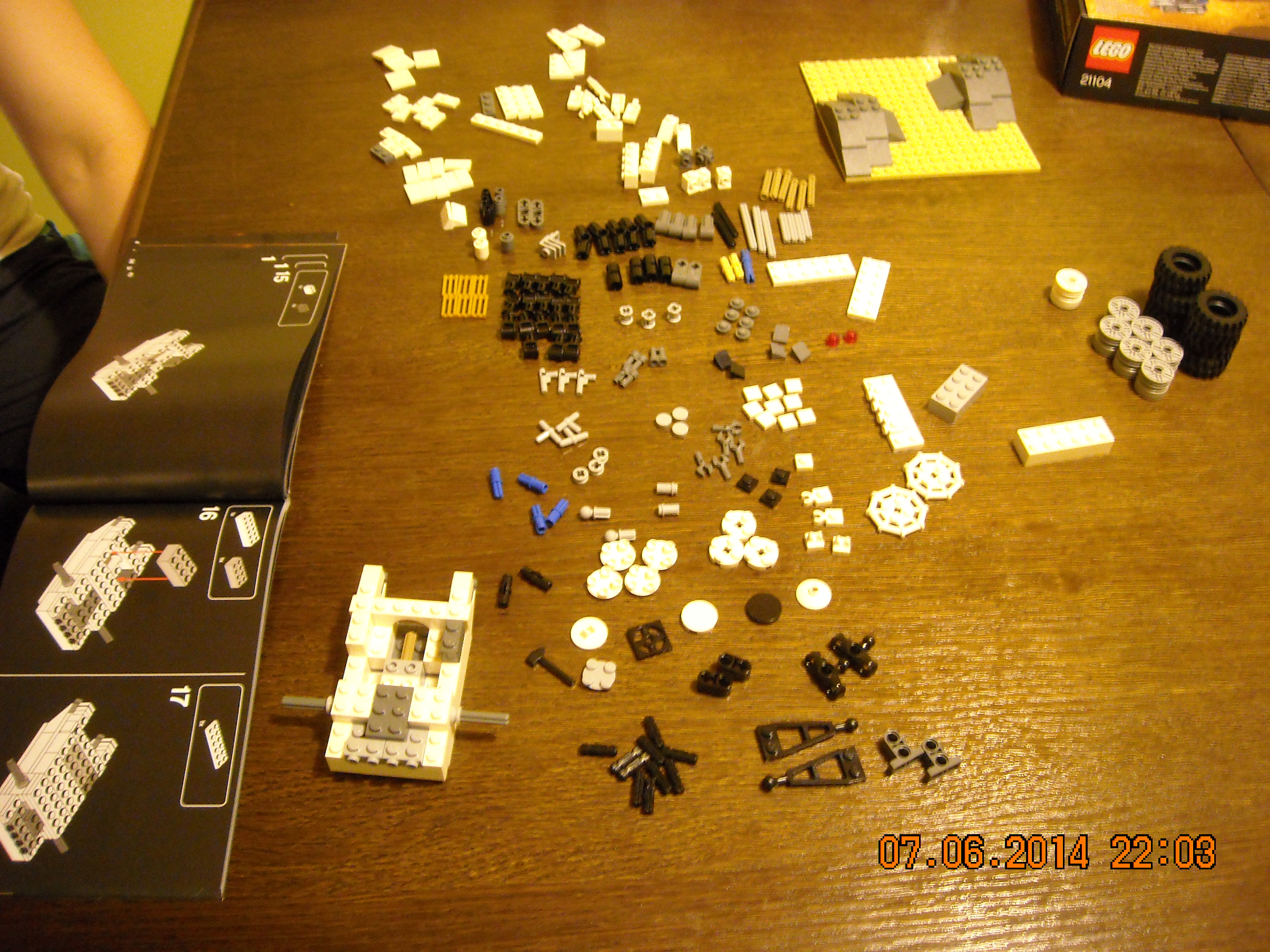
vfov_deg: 40.7
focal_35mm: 35
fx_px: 1284
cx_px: 635
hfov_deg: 52.6
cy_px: 476
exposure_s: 1/9
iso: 400
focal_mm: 5.7
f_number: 2.8
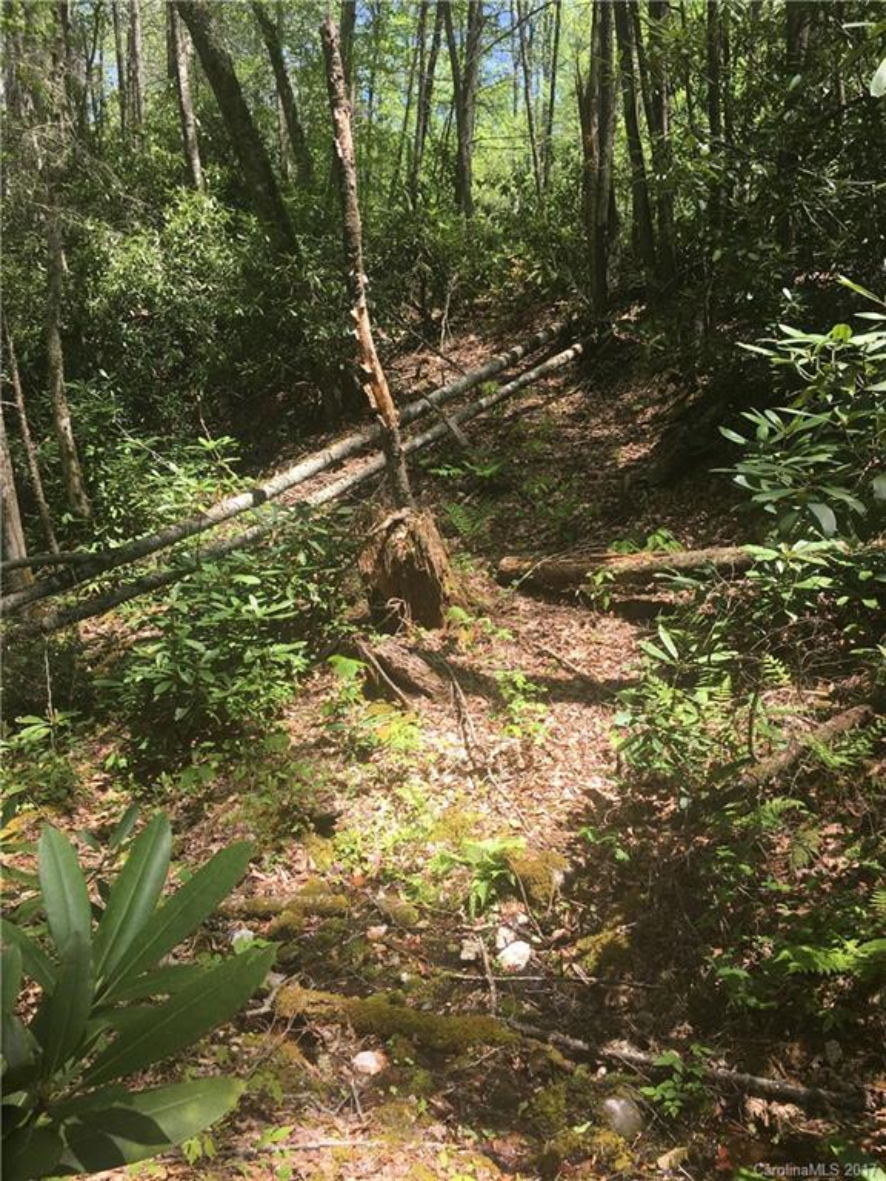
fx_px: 990
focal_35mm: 29
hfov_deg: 48.2
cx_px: 443
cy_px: 590
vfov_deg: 61.7
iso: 25
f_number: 2.2
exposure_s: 1/405
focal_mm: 4.15
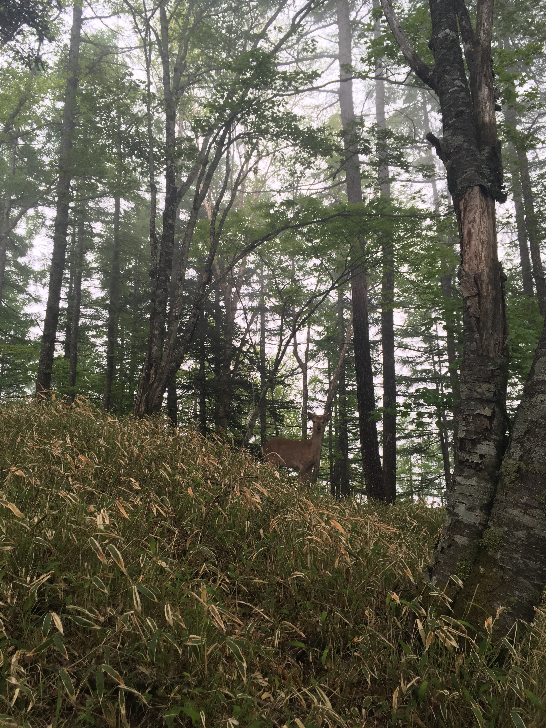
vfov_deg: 61.7
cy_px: 364
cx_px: 273
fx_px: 610
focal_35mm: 29
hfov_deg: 48.2
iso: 40
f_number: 2.2
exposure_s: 1/120
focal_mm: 4.15
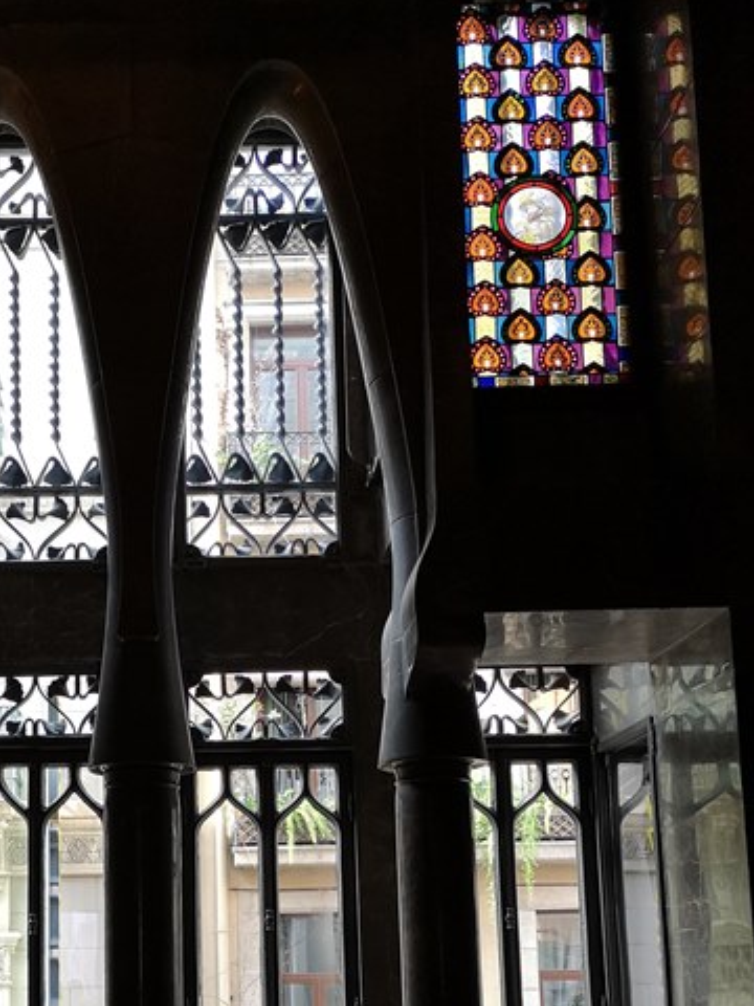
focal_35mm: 45
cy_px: 792
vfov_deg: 40.5
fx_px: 1307
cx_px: 176
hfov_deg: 31.5
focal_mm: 3.95
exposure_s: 1/100
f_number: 1.8
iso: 80
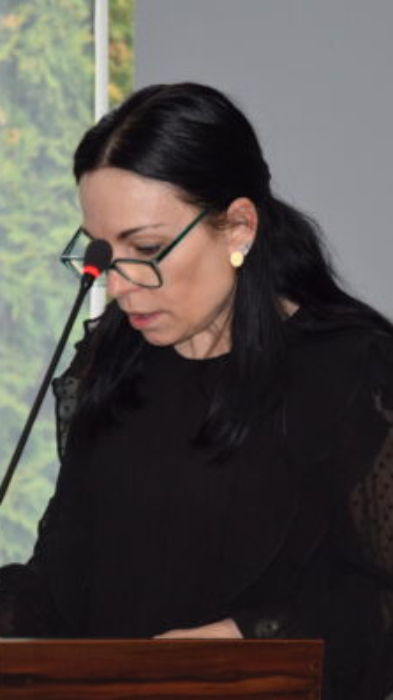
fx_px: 3742
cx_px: 182
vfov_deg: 10.7
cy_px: 351
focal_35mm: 202
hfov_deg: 6.0
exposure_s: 1/100
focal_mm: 85
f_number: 5.6
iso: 800
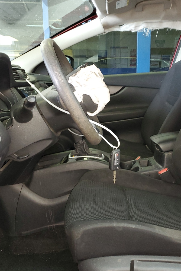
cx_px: 101
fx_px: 279
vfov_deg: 51.9
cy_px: 138
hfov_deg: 35.9
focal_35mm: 37
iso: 122
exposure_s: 1/24
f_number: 1.5
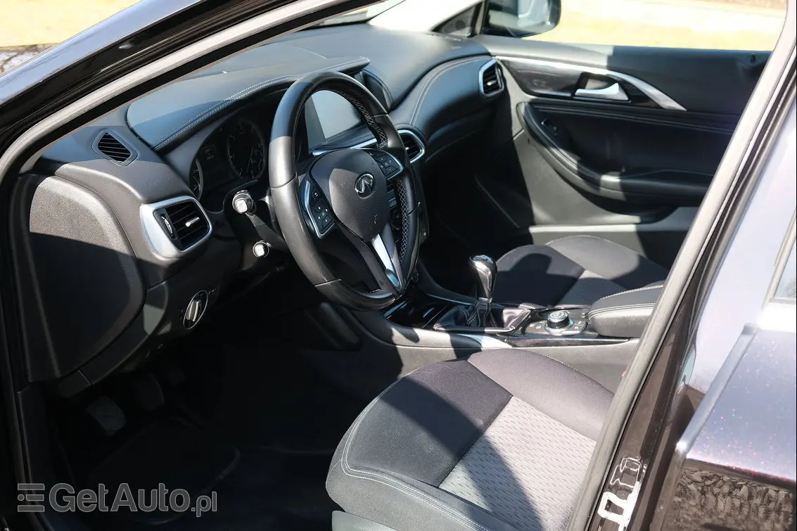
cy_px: 266
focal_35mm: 45
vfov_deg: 29.9
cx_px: 398
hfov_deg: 43.6
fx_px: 996
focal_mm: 30.2
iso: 320
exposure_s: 1/140
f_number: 5
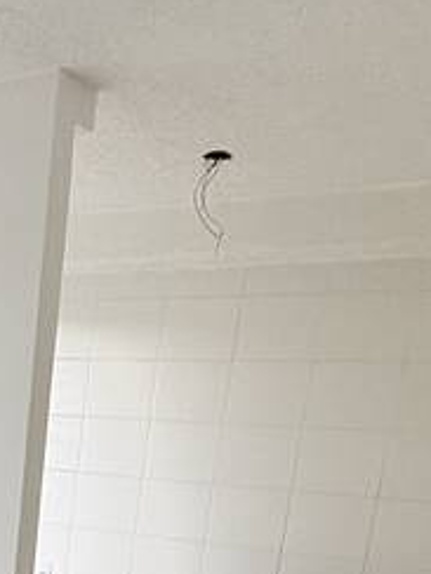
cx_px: -40
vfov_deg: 26.1
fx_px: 1029
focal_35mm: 62
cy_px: 769
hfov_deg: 22.4
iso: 250
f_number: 2.2
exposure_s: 1/75
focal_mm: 2.22
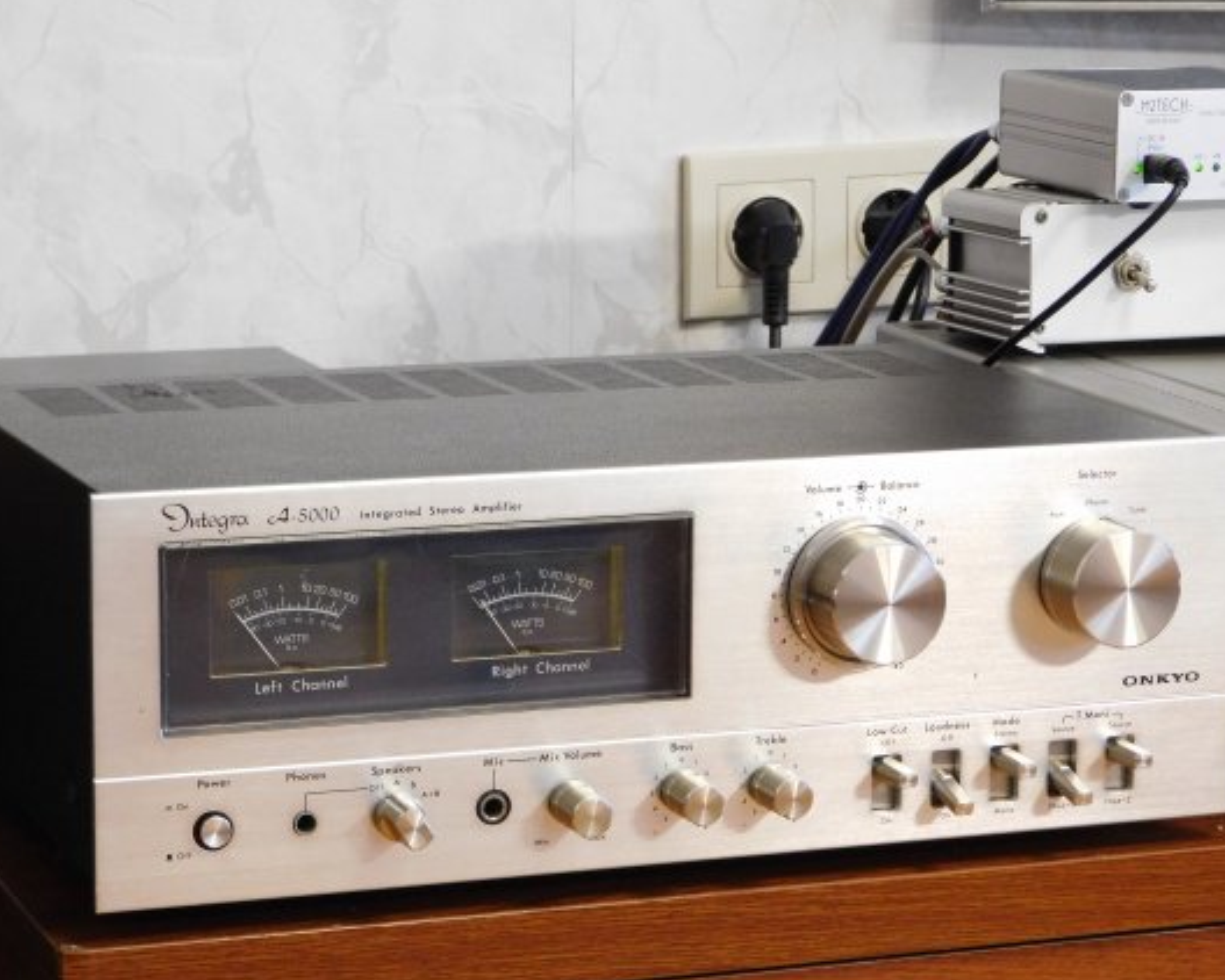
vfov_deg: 14.0
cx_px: 607
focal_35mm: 110
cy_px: 509
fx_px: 3990
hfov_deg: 17.5
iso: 800
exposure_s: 1/30
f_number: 4.6
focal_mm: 17.6
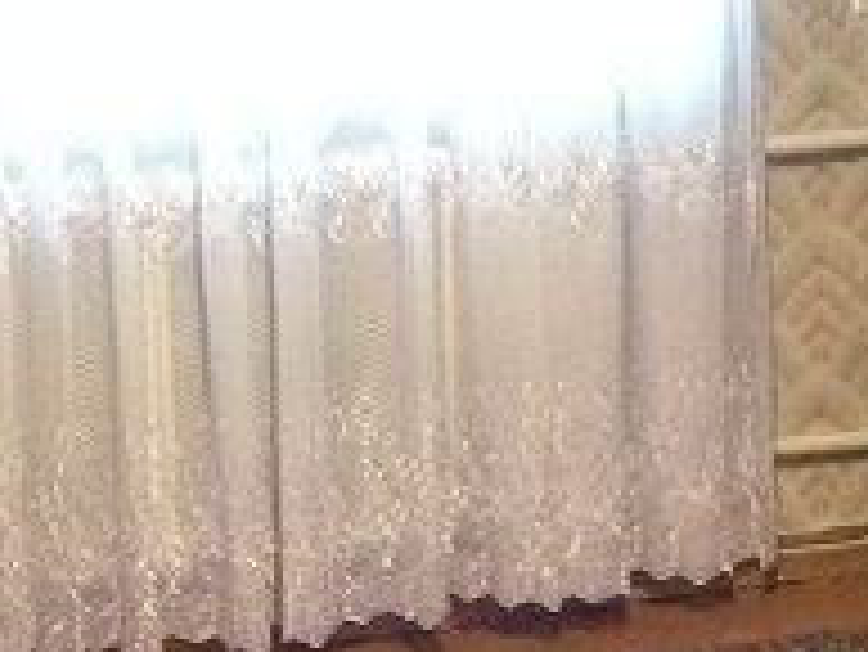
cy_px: 364
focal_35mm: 137
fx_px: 3437
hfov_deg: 14.4
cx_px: 319
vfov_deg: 10.8
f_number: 2.4
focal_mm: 4.12
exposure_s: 1/15
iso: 640
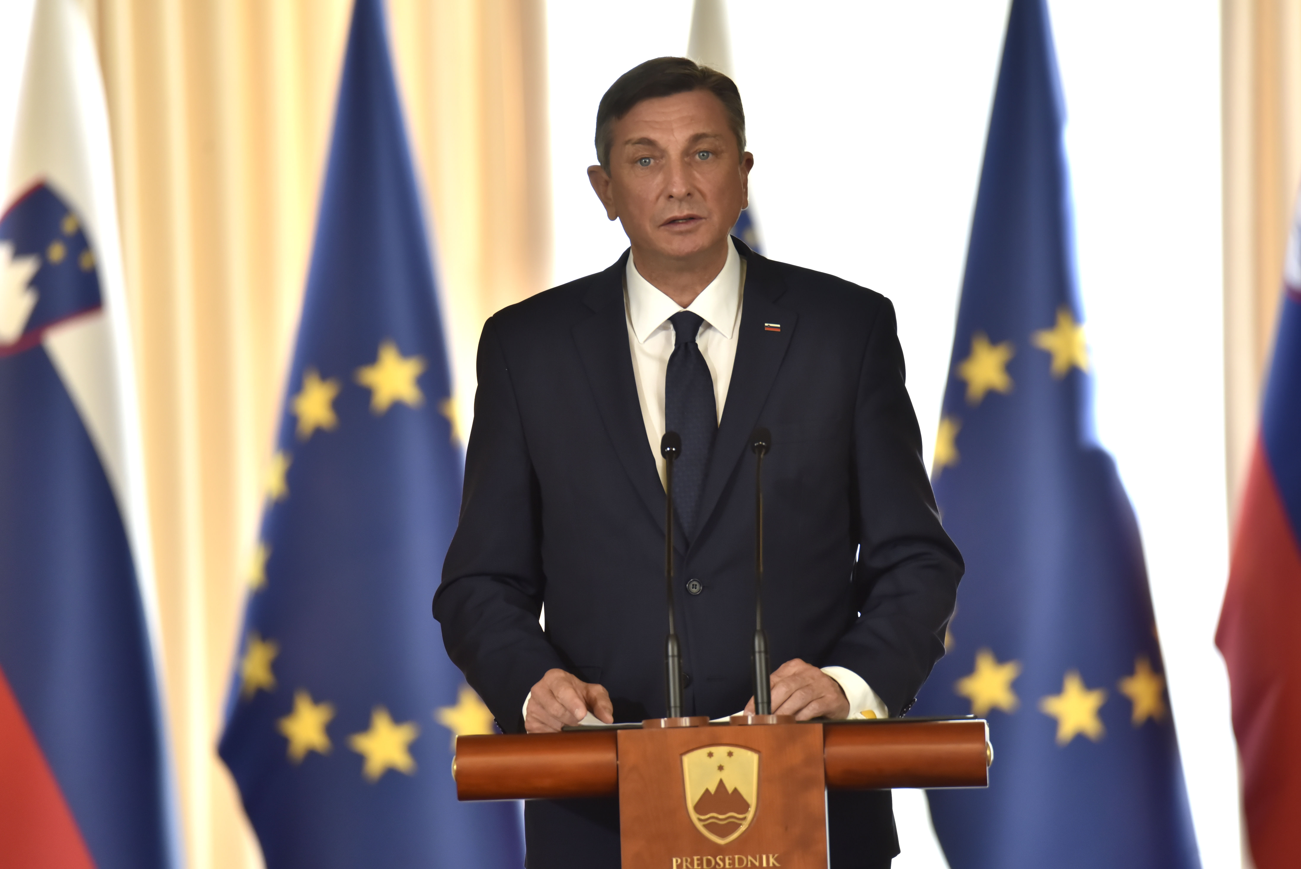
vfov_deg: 3.0
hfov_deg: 4.5
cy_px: 434
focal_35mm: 460
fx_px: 16629
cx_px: 650
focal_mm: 460
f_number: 6.3
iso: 1000
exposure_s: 1/200
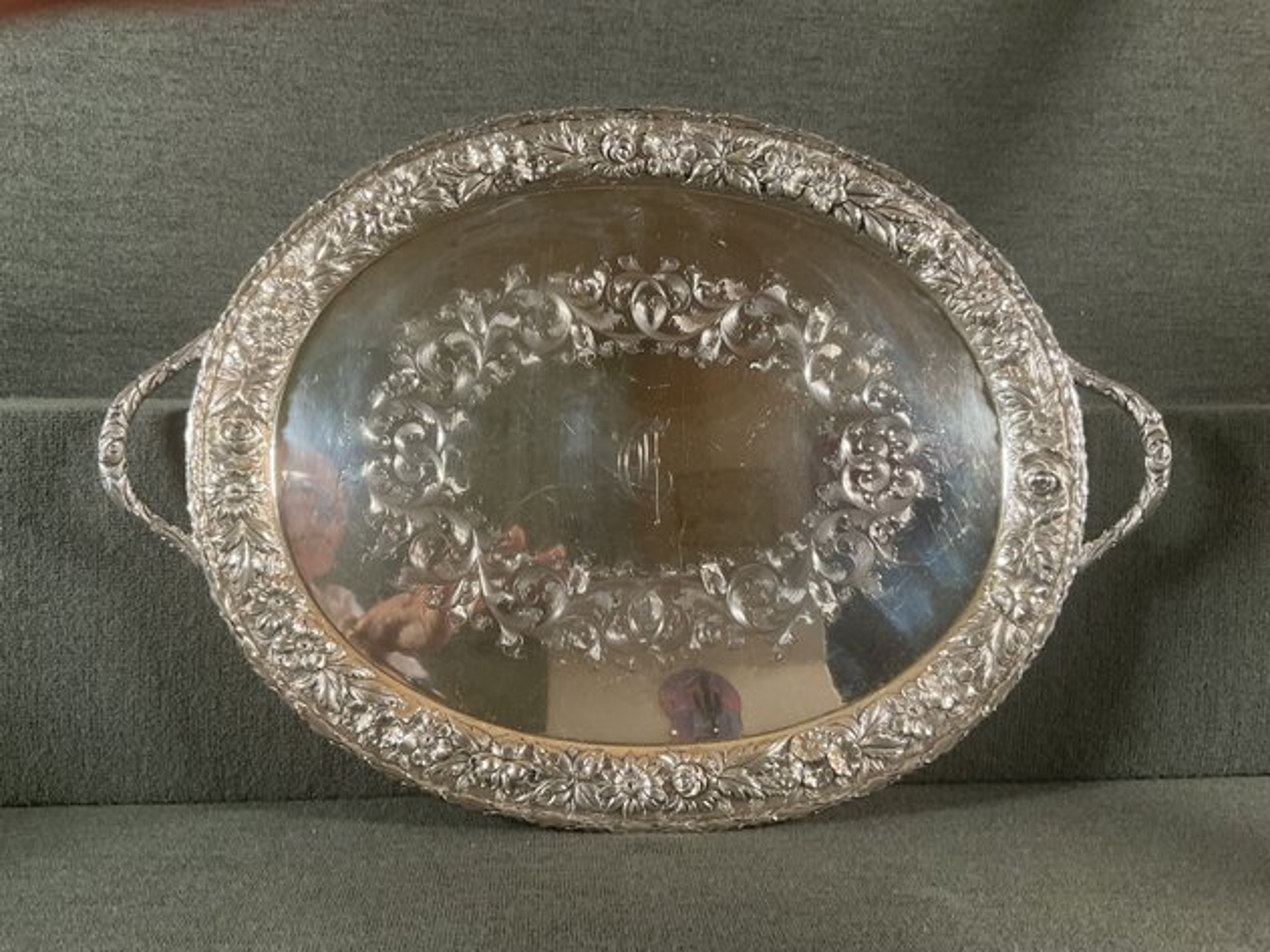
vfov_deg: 48.2
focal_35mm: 29
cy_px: 476
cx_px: 635
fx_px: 1064
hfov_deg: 61.7
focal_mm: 3
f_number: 1.8
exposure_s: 1/60
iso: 125
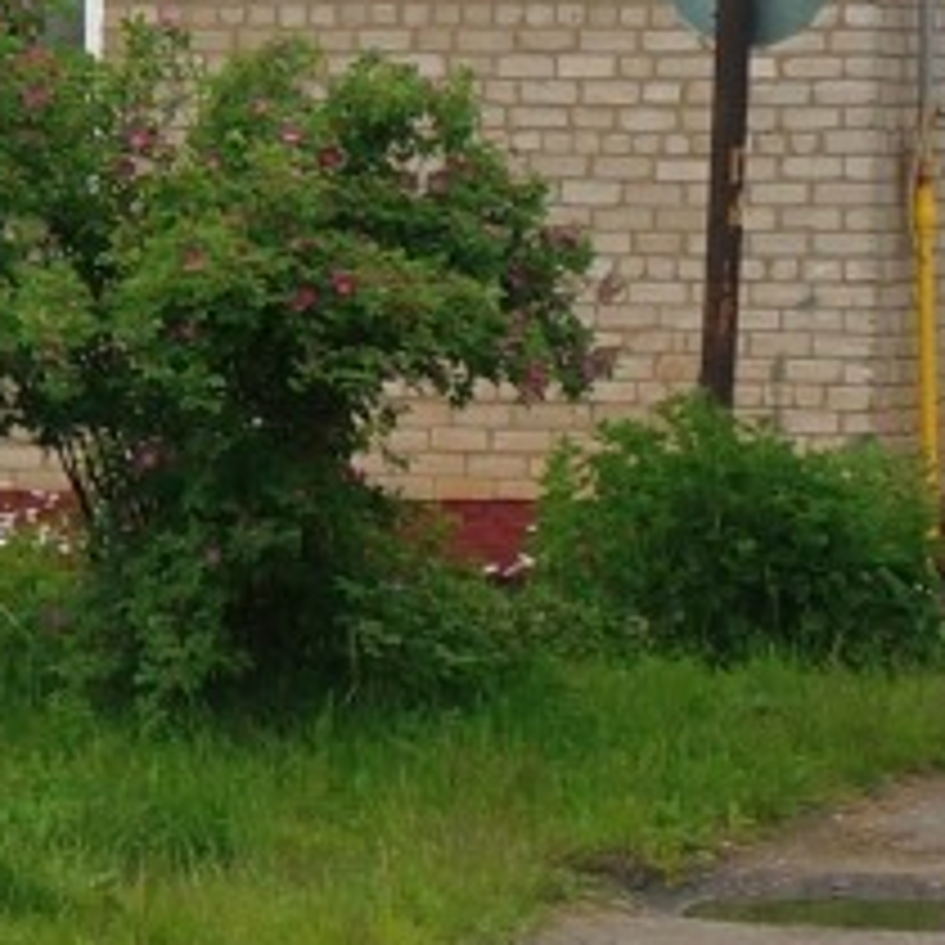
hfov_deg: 6.4
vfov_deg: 6.4
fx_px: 8432
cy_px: -254
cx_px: -148
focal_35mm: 273
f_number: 6.3
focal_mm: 30
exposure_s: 1/60
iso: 100
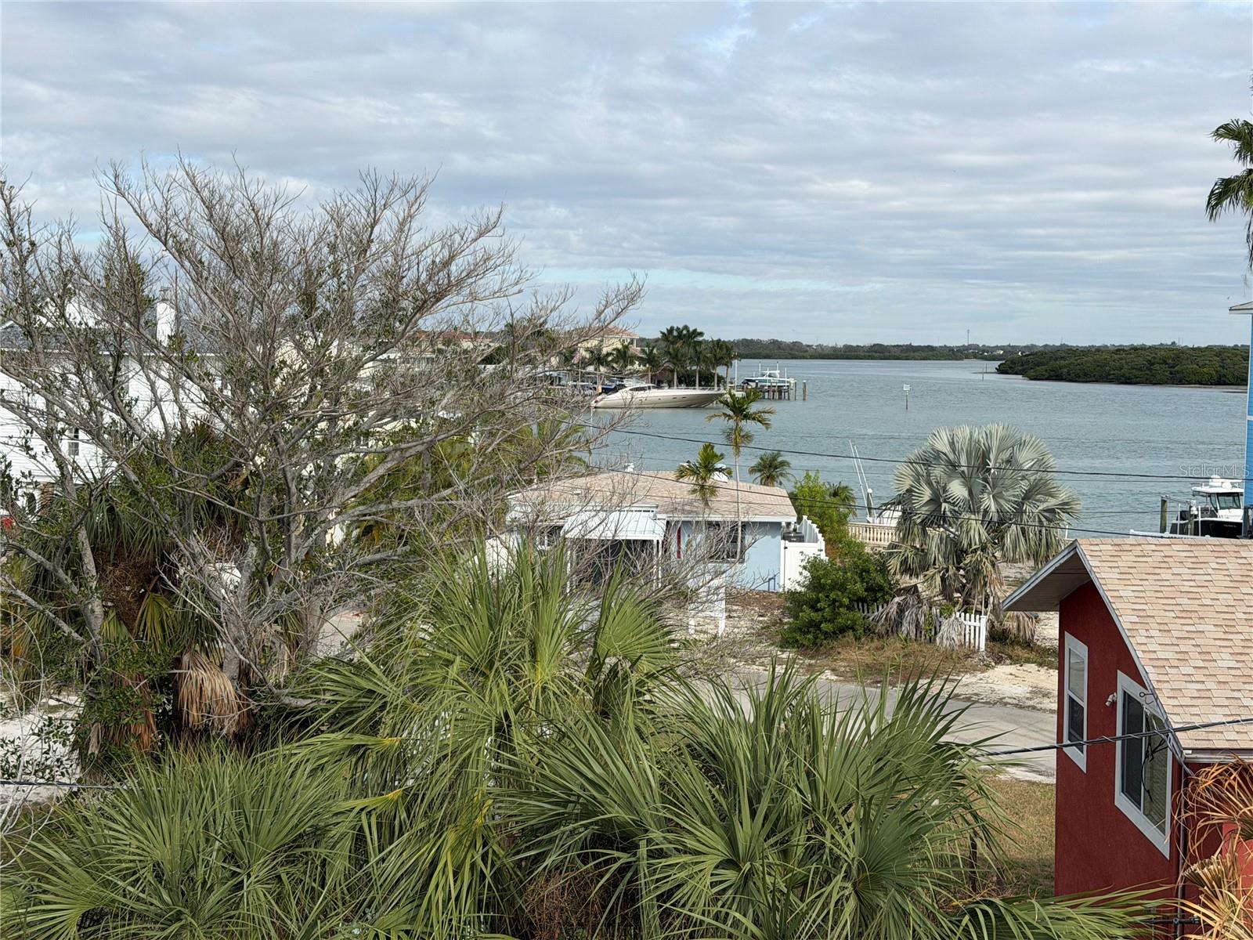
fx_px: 1737
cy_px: 470
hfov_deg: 39.7
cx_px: 626
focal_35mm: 48
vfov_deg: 30.3
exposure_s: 1/6024
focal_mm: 6.76
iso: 64
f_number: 1.78
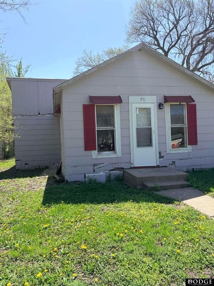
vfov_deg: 67.3
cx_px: 107
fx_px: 214
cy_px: 143
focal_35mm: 26
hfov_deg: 53.0
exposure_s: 1/1848
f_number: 1.6
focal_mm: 5.96
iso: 50
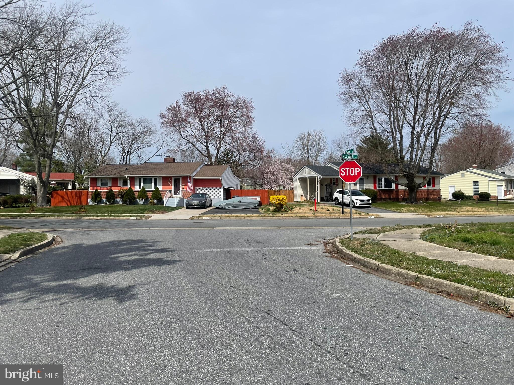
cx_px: 257
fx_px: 386
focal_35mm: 26
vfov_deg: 53.1
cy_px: 192
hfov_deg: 67.3
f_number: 1.6
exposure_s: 1/5291
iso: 32
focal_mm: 4.2
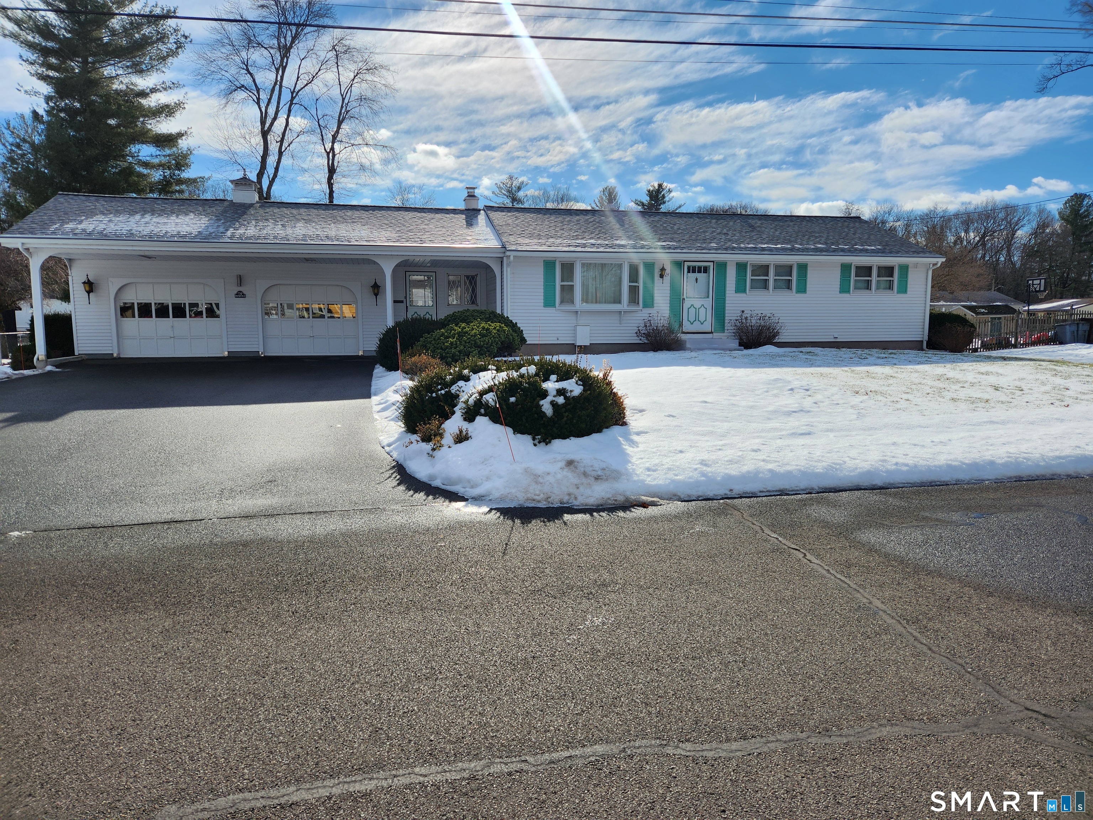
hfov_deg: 73.9
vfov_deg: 58.9
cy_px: 410
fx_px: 726
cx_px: 546
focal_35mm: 23
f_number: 1.8
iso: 20
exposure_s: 1/3768
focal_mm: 5.4
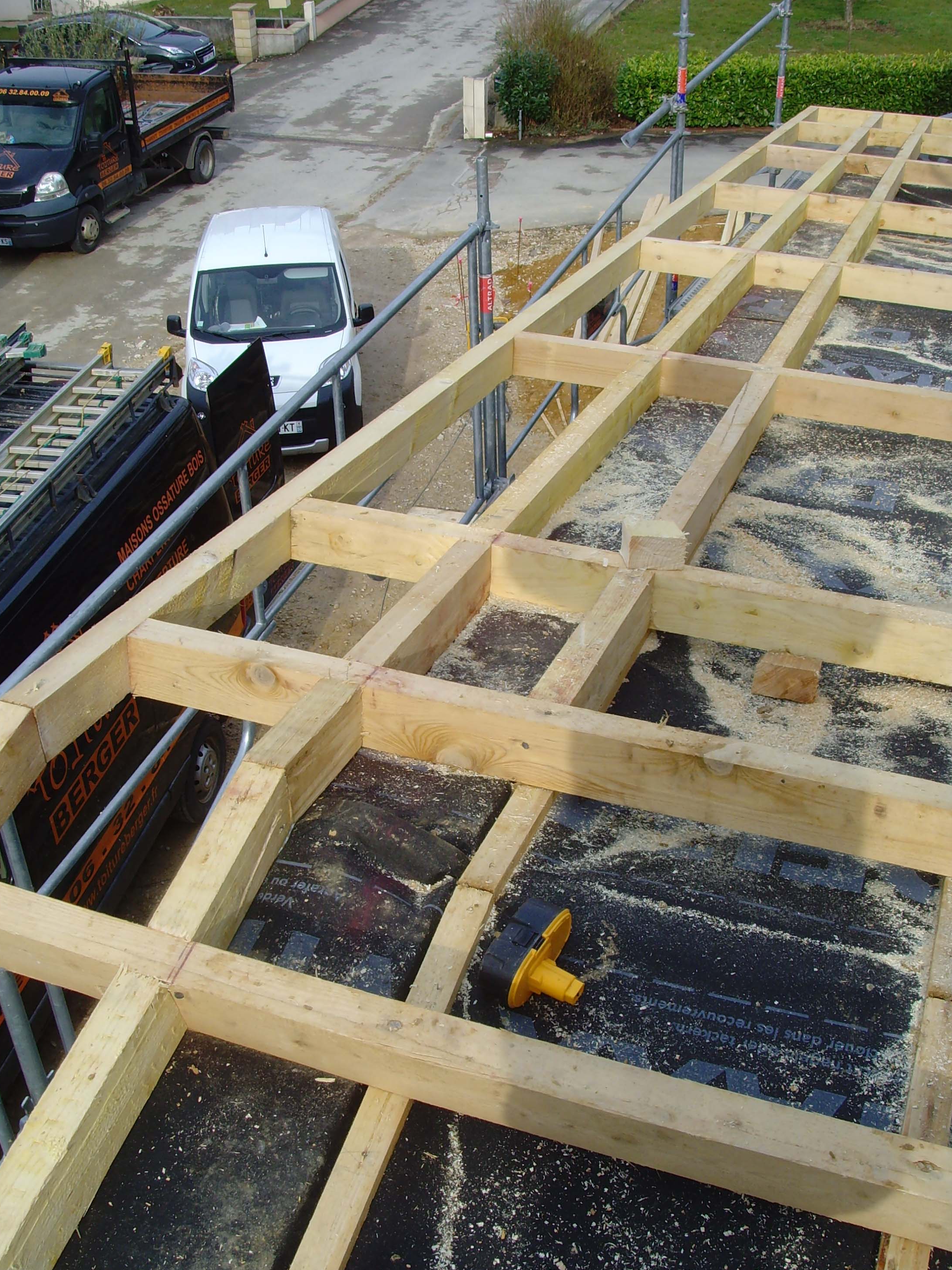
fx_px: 1503
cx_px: 453
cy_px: 660
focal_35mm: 41
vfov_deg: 45.8
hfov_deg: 35.1
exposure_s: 1/180
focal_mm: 6.6
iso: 80
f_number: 6.3
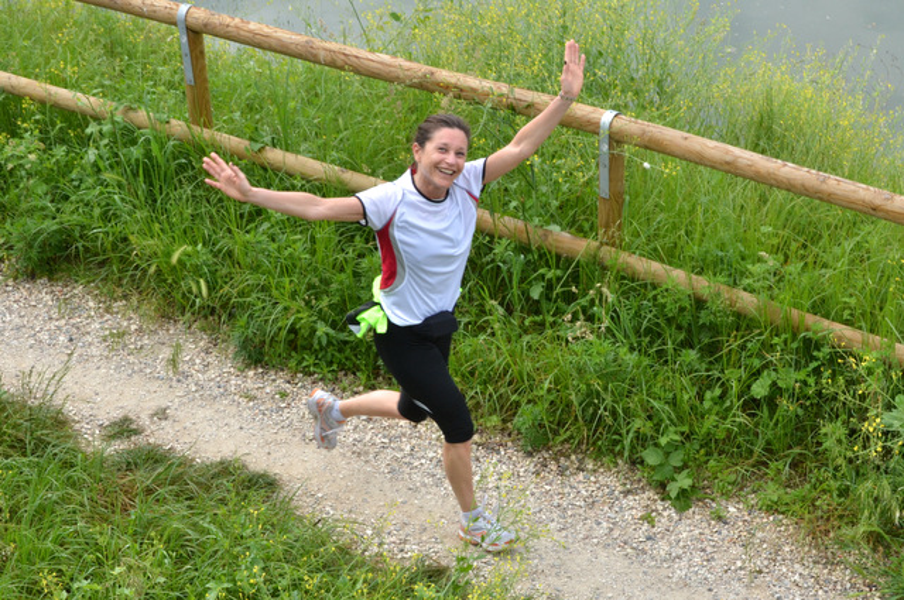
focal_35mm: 60
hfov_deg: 33.4
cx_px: 452
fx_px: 1505
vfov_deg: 22.6
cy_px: 300
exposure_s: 1/320
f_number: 11
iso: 500
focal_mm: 40
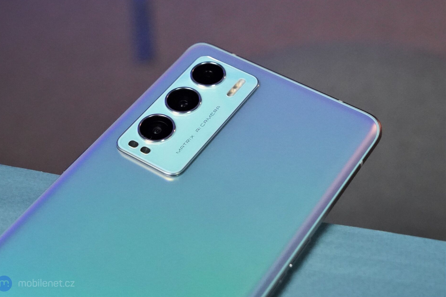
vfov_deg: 30.5
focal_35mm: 44
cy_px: 146
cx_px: 218
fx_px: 545
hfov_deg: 44.5
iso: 12800
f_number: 7.1
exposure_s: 1/1600
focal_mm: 43
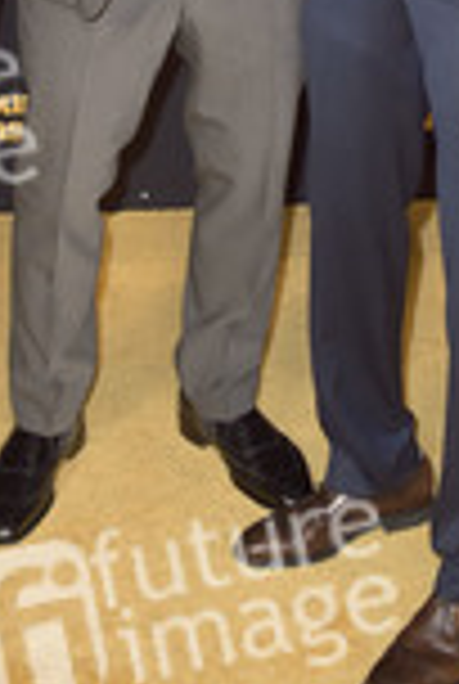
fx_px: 1599
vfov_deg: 22.8
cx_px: 299
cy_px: -68
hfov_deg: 16.3
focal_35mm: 84
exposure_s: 1/250
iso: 320
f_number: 7.1
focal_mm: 32
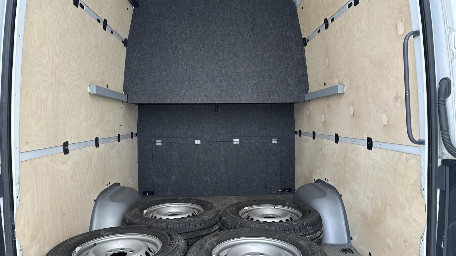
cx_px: 221
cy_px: 144
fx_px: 326
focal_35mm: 27
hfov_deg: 69.9
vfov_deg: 42.8
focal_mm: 6.86
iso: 100
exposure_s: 1/133
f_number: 1.78
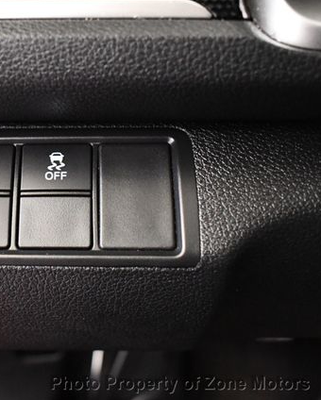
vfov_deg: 36.6
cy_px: 199
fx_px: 605
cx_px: 39
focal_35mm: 51
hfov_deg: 28.7
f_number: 3.5
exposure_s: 1/60
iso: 4000
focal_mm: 18
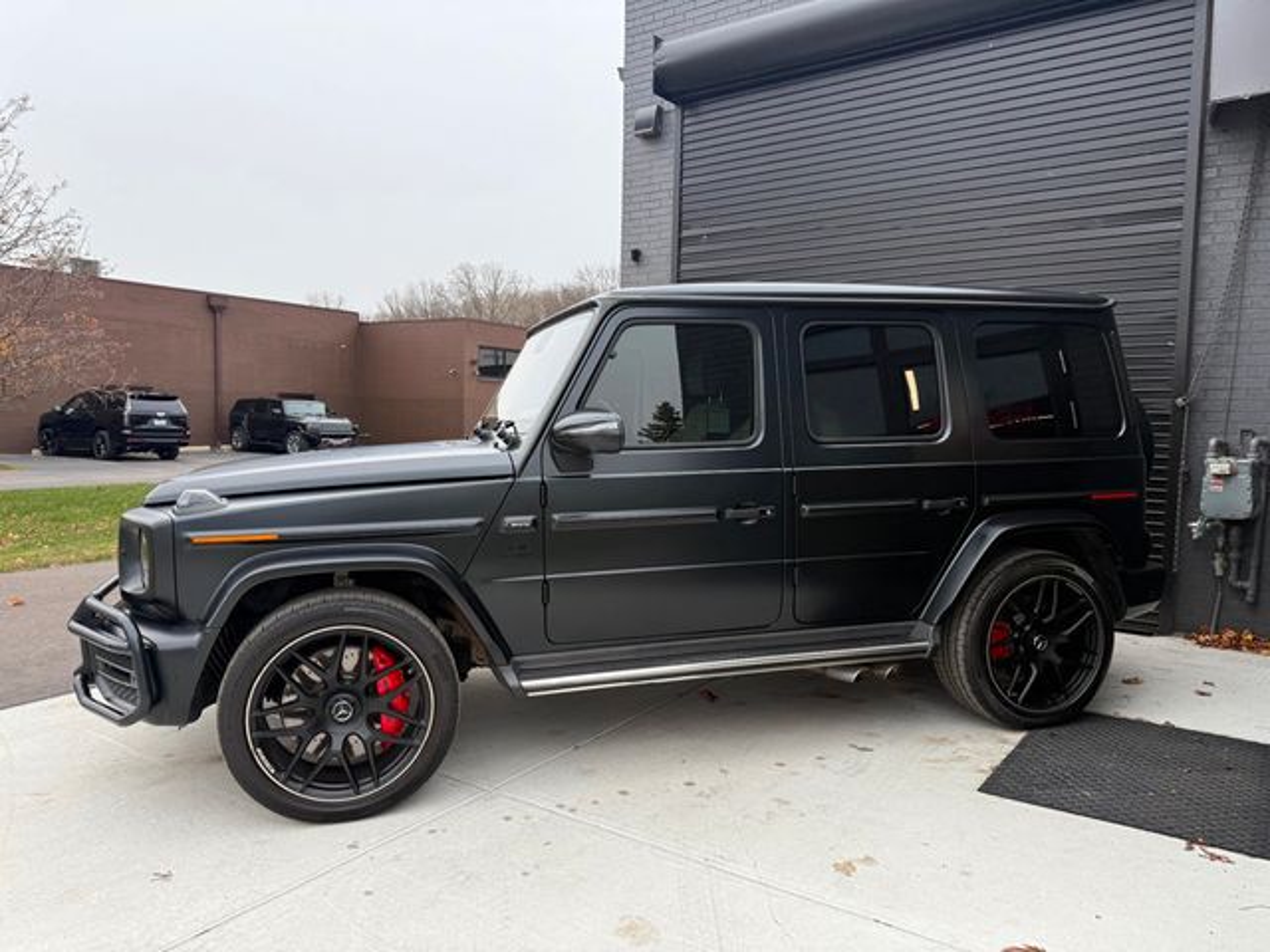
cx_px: 635
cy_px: 476
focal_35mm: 24
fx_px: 881
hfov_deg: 71.6
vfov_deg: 56.8
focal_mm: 6.76
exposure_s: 1/689
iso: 100
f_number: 1.78
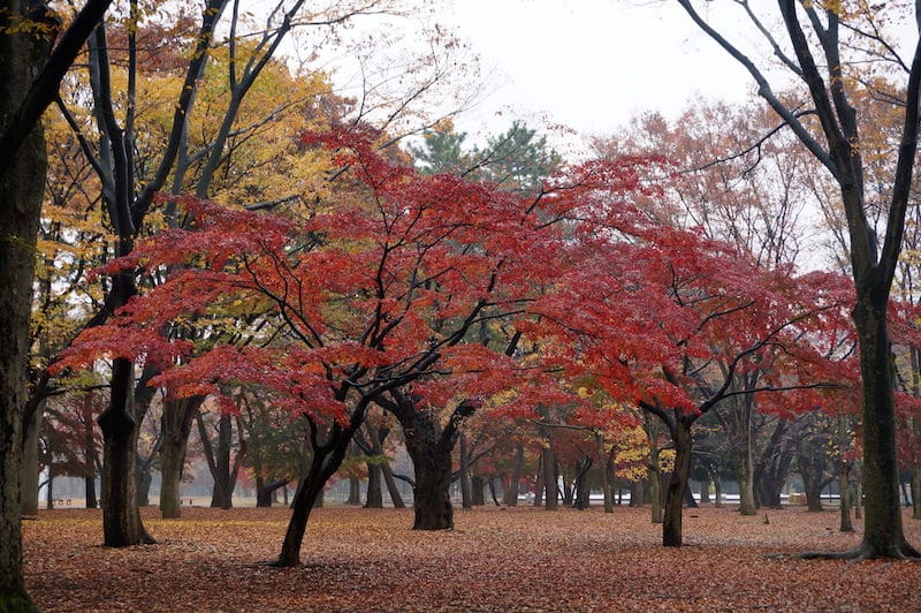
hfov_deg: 35.1
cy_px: 306
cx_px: 460
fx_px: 1457
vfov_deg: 23.7
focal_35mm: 57
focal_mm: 38
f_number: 5.6
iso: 200
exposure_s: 1/60
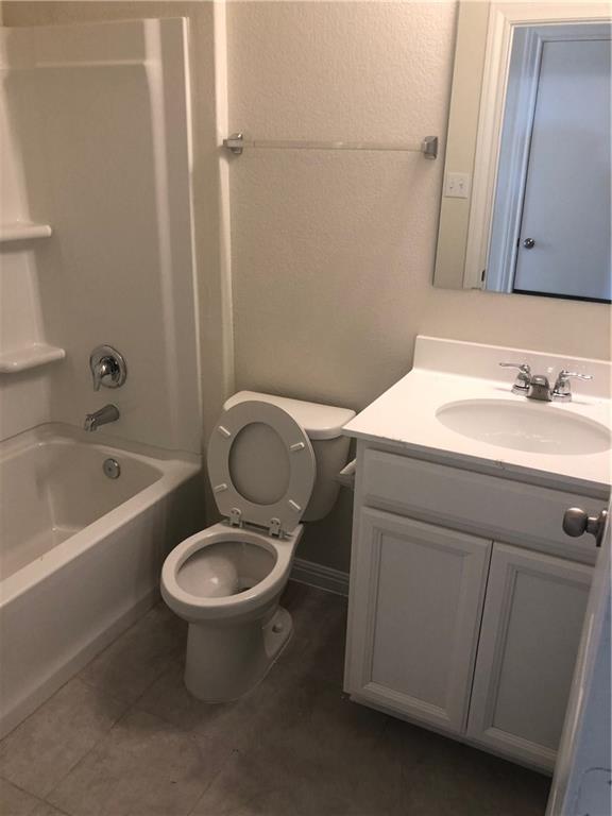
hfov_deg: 49.7
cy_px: 408
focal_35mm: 28
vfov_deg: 63.4
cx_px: 306
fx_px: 660
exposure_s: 1/20
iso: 40
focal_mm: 4
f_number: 1.8
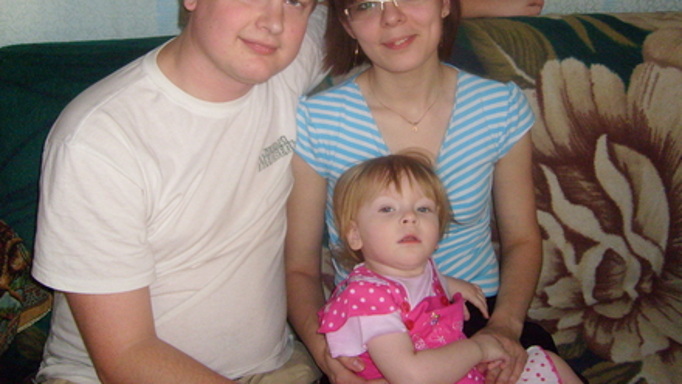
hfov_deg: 51.6
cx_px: 344
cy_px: 127
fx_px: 706
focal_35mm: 39
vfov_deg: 30.2
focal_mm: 5.8
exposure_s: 1/45
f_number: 2.8
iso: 200
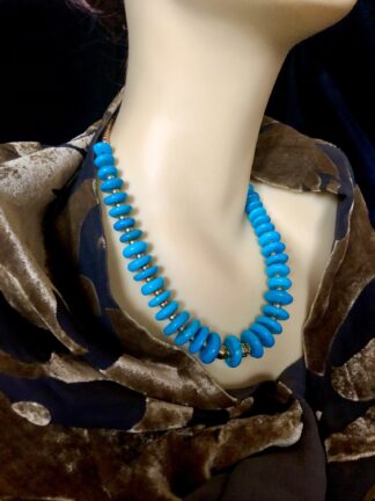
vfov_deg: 63.4
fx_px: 404
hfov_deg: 49.7
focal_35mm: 28
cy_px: 250
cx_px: 188
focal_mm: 3.99
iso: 80
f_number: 1.8
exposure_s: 1/5
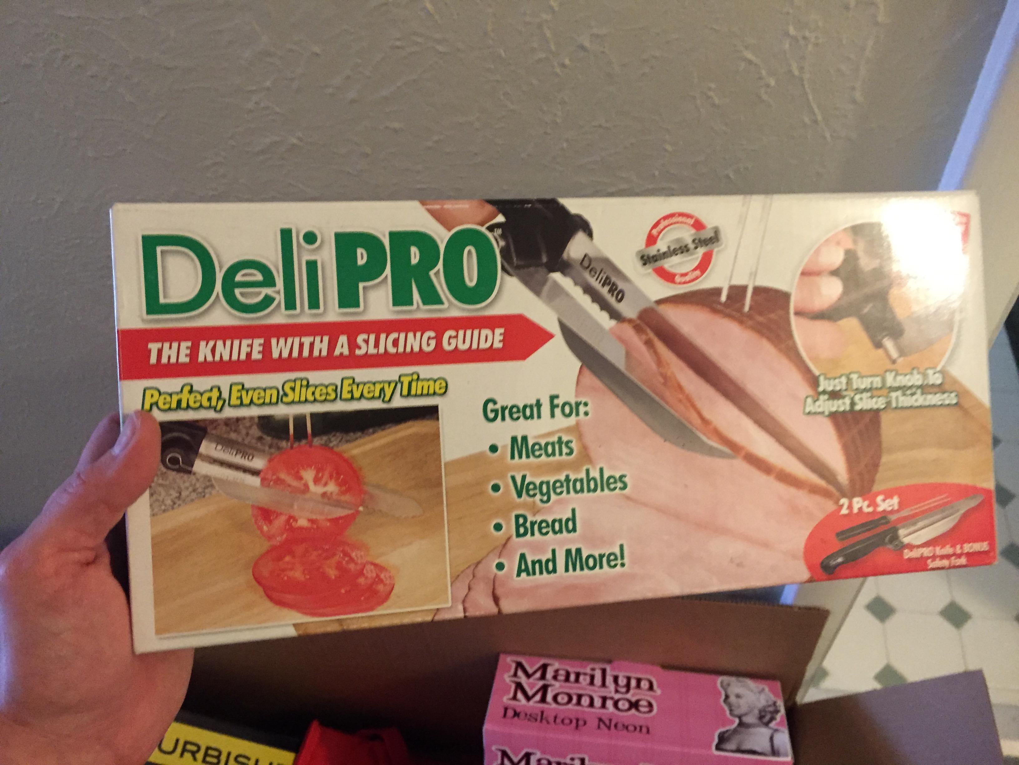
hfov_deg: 61.7
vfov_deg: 48.2
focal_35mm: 29
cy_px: 382
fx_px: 854
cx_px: 510
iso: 250
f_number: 2.2
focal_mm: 4.15
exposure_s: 1/15
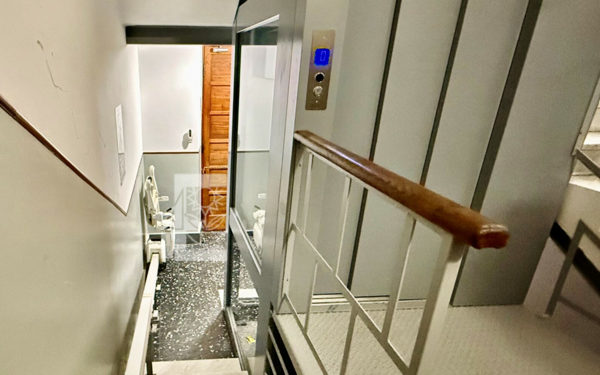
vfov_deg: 50.9
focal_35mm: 24
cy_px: 217
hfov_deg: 72.5
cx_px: 199
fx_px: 392
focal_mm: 2.22
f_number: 2.2
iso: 1000
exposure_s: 1/60
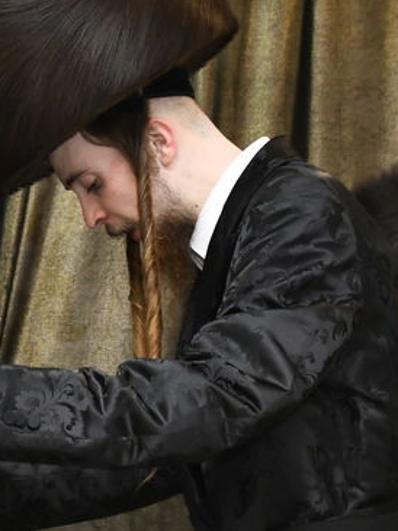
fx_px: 2712
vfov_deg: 11.2
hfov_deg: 8.3
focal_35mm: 177
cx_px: -58
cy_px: 274
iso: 1000
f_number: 5.6
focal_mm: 48
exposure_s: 1/125
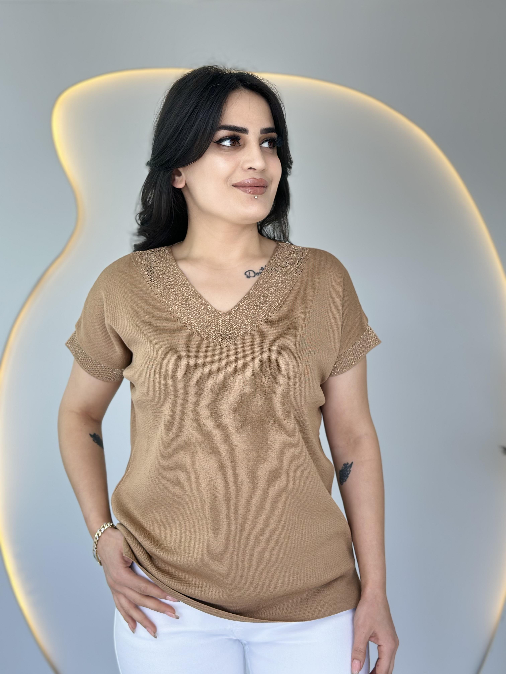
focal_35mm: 48
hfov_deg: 30.3
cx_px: 253
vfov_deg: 39.7
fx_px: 936
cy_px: 337
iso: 80
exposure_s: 1/141
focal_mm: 6.86
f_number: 1.78
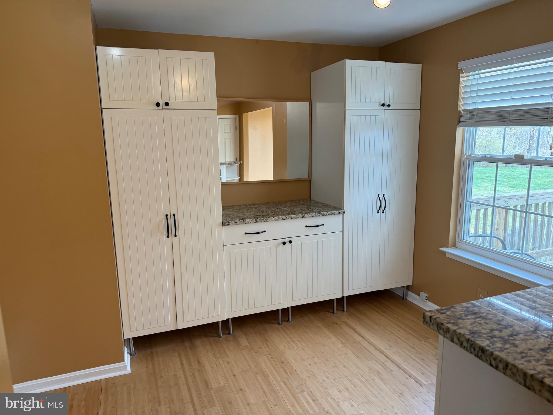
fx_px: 383
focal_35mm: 24
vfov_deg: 56.8
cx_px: 276
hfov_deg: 71.6
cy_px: 208
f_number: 1.78
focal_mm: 6.76
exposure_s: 1/120
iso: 125
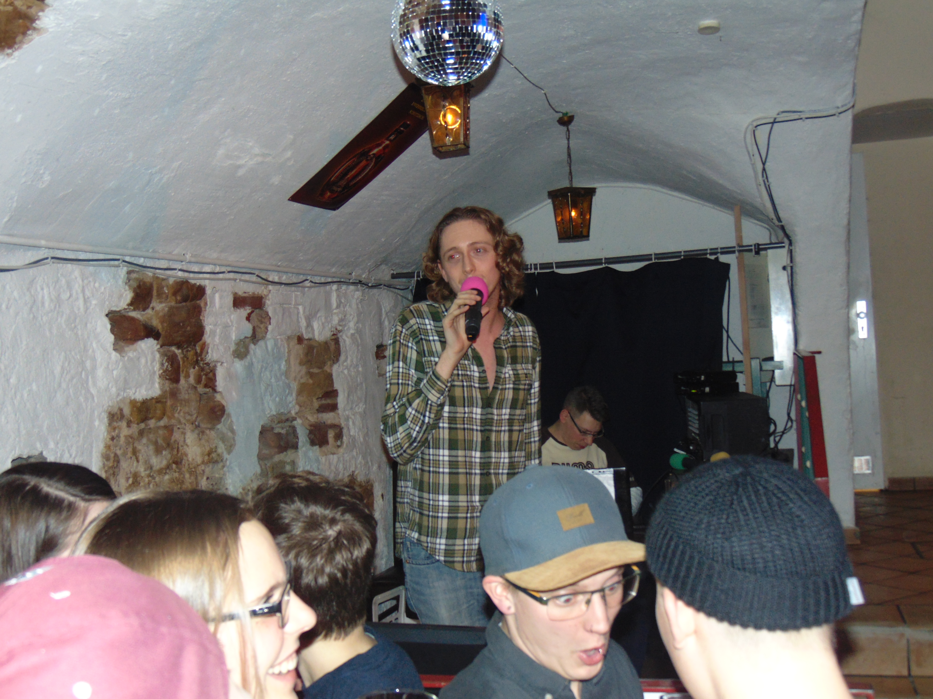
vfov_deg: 34.3
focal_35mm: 42
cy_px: 350
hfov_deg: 44.8
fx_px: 1132
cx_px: 466
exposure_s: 1/8
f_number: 3.3
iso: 200
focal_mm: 7.6
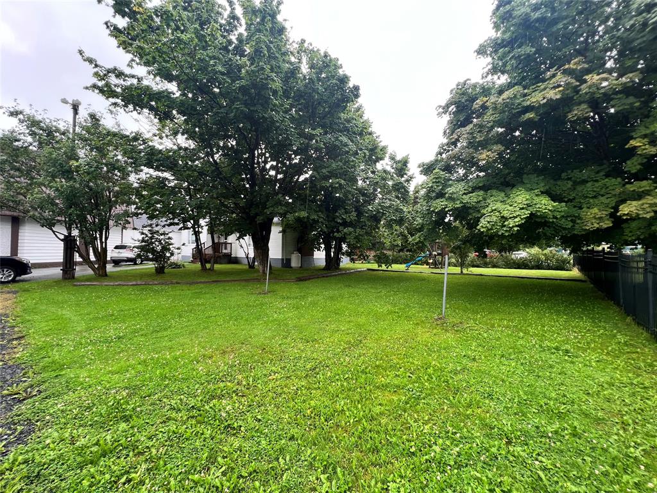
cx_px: 328
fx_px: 247
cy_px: 246
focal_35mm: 13
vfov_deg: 89.9
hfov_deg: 106.2
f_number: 1.8
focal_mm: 1.57
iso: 40
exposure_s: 1/99
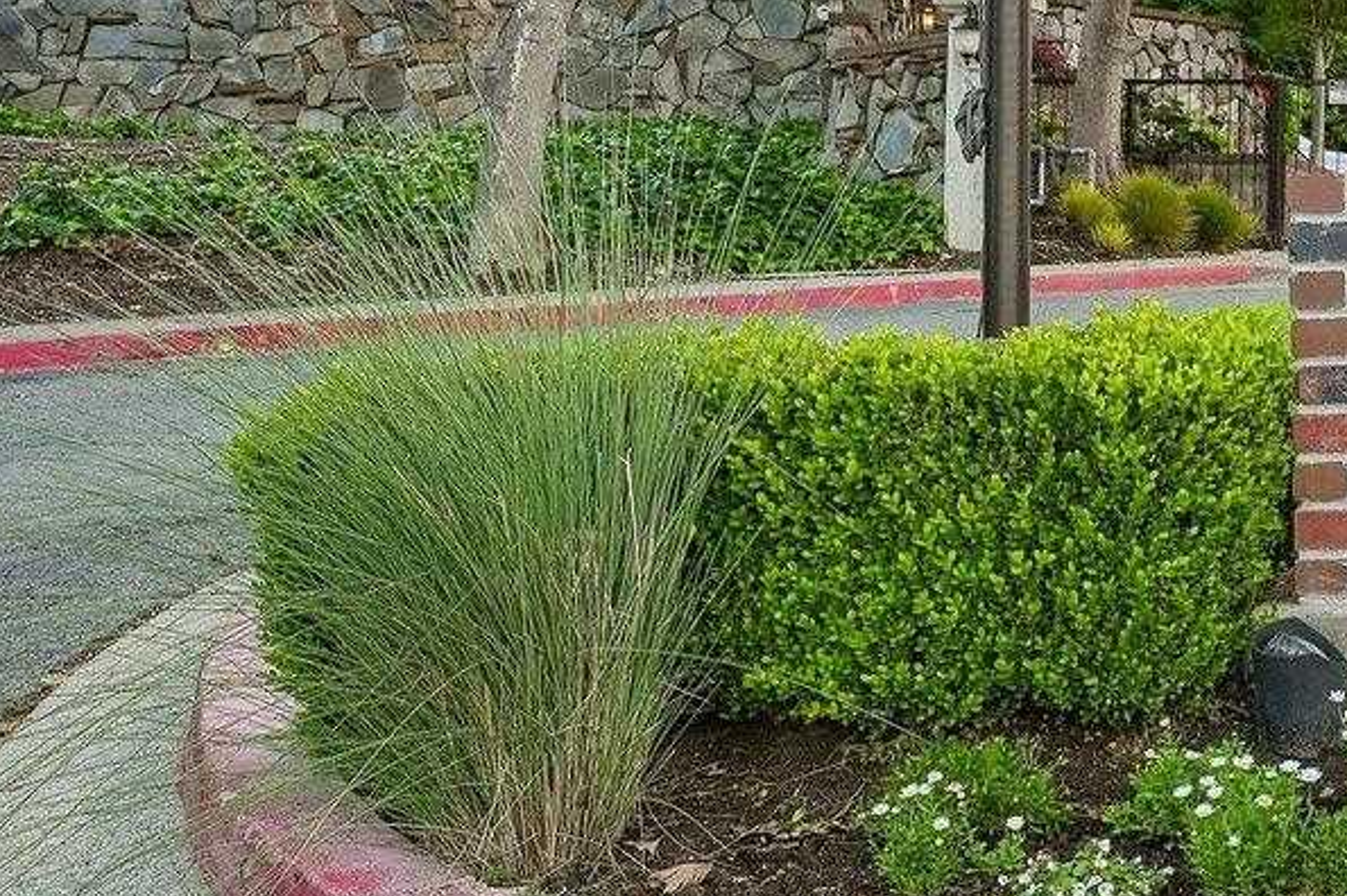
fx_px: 2409
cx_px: 1902
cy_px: 94
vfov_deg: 20.7
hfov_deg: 25.3
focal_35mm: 64
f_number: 8
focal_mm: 18.7
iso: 640
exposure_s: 1/125
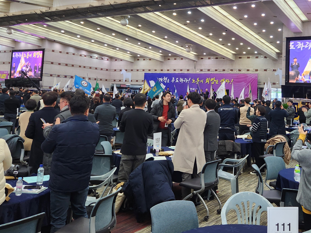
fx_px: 350
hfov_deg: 47.3
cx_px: 198
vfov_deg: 36.1
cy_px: 63
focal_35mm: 39
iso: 160
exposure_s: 1/120
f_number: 1.8
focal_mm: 5.4
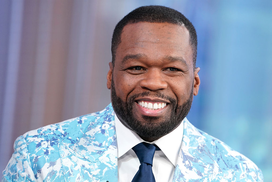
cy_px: 91
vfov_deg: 4.1
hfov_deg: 6.1
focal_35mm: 339
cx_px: 136
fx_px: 2562
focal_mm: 339
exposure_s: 1/160
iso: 2500
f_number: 5.6
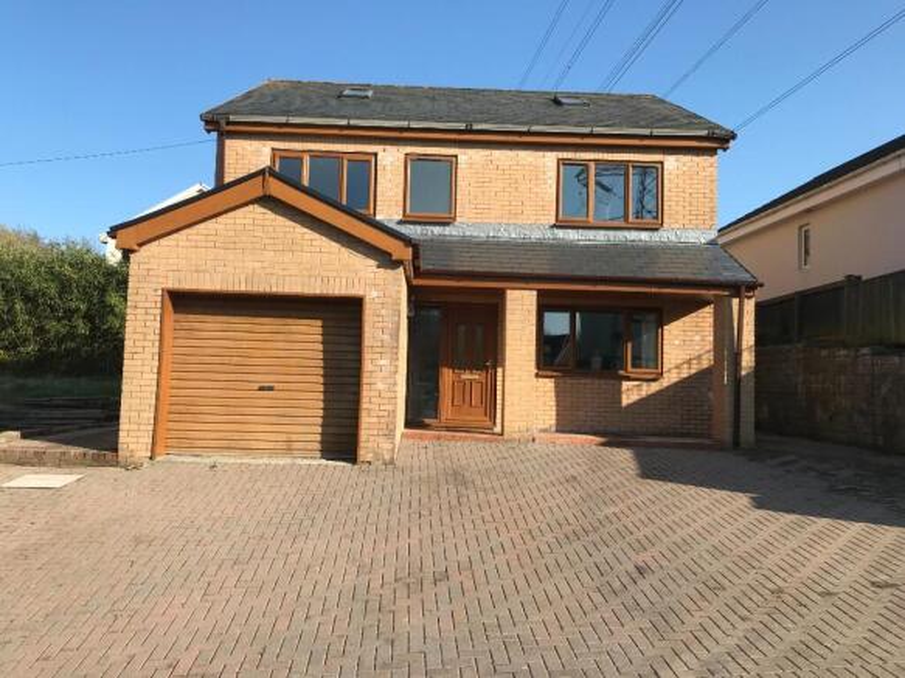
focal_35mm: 28
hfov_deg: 63.5
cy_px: 339
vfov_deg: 49.7
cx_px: 452
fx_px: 732
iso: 20
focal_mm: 3.99
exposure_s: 1/1497
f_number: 1.8
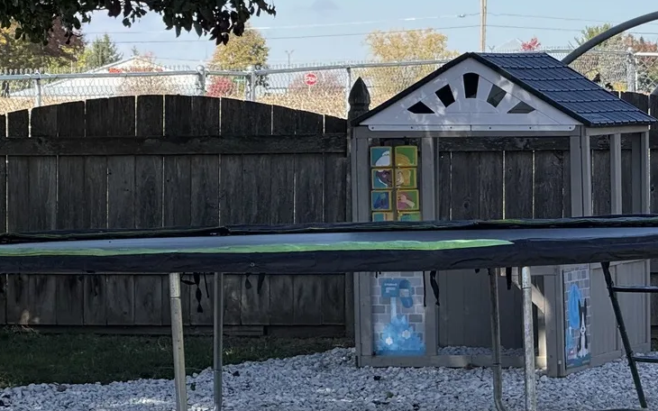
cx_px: 412
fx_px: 4500
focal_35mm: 251
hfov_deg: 8.4
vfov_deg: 5.2
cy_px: 132
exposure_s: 1/938
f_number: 2.8
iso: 50
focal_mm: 15.66
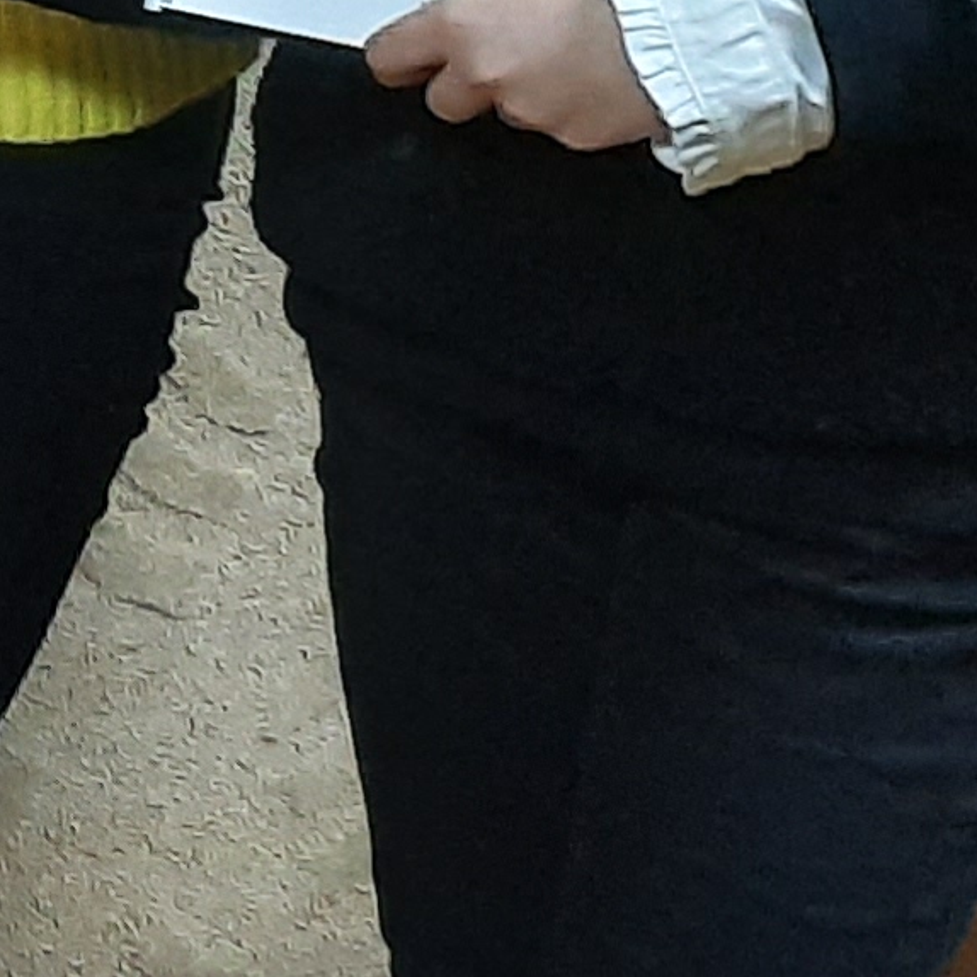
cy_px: -746
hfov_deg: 8.5
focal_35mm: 154
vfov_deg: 10.7
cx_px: -2373
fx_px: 4917
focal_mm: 4.6
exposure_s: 1/50
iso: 320
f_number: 2
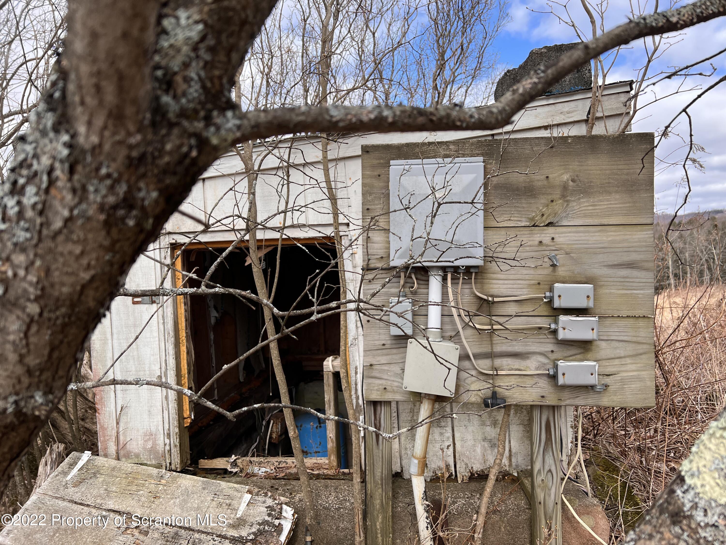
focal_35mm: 26
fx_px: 545
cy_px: 272
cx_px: 363
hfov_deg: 67.3
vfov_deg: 53.1
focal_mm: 5.7
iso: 50
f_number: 1.5
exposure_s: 1/1183
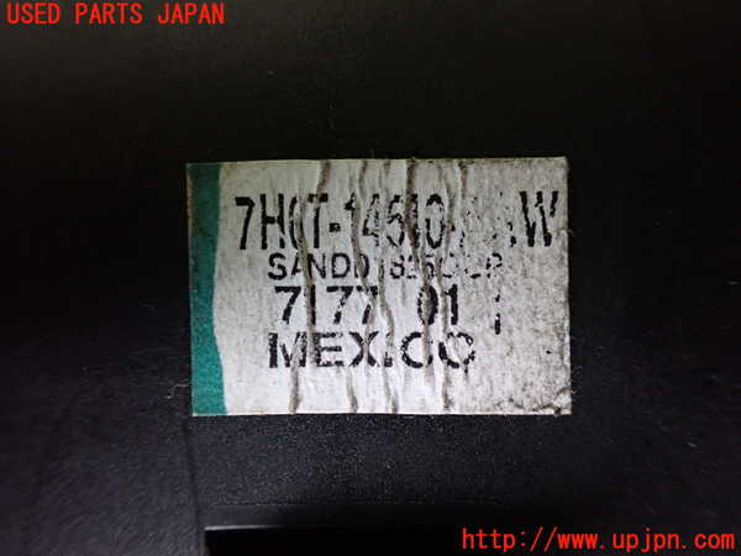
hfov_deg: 60.0
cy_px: 278
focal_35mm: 30
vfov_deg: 46.8
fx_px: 642
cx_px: 370
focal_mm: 5.4
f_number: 2.3
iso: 800
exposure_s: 1/100
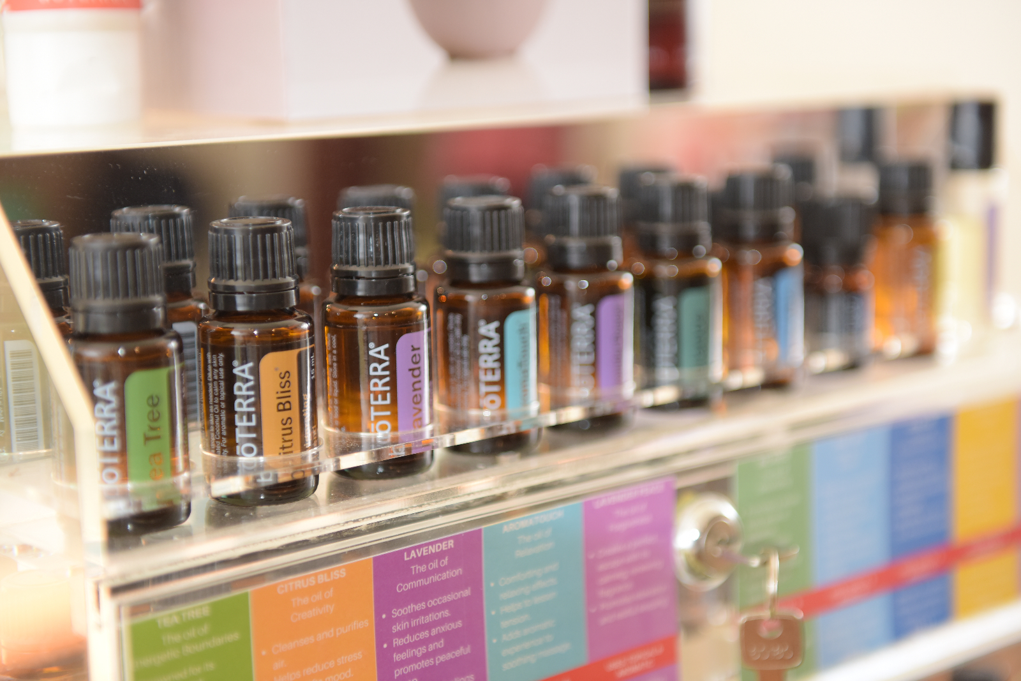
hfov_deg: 28.8
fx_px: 1985
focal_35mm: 70
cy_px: 340
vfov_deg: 19.5
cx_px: 510
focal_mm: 70
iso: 640
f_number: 3.2
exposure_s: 1/250
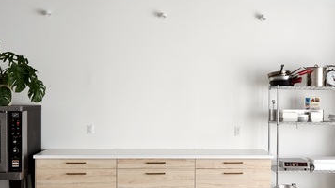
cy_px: 115
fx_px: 471
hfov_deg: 38.9
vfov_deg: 22.6
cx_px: 213
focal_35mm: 53
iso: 500
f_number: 4
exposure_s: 1/160
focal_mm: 30
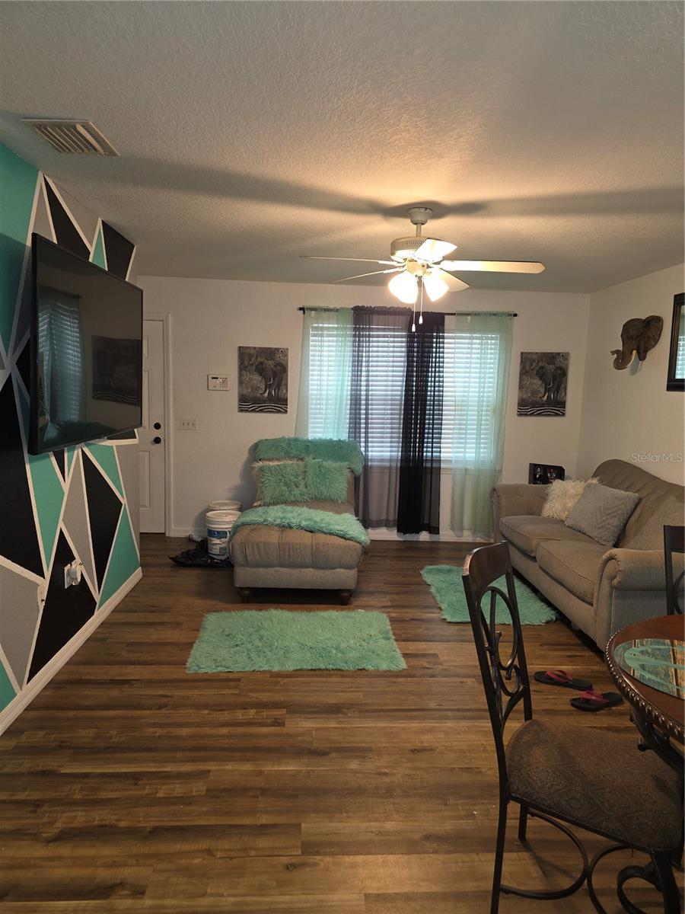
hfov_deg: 58.9
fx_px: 607
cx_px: 342
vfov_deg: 73.9
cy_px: 457
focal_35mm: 23
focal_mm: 6.3
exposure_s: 1/24
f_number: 1.7
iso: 100
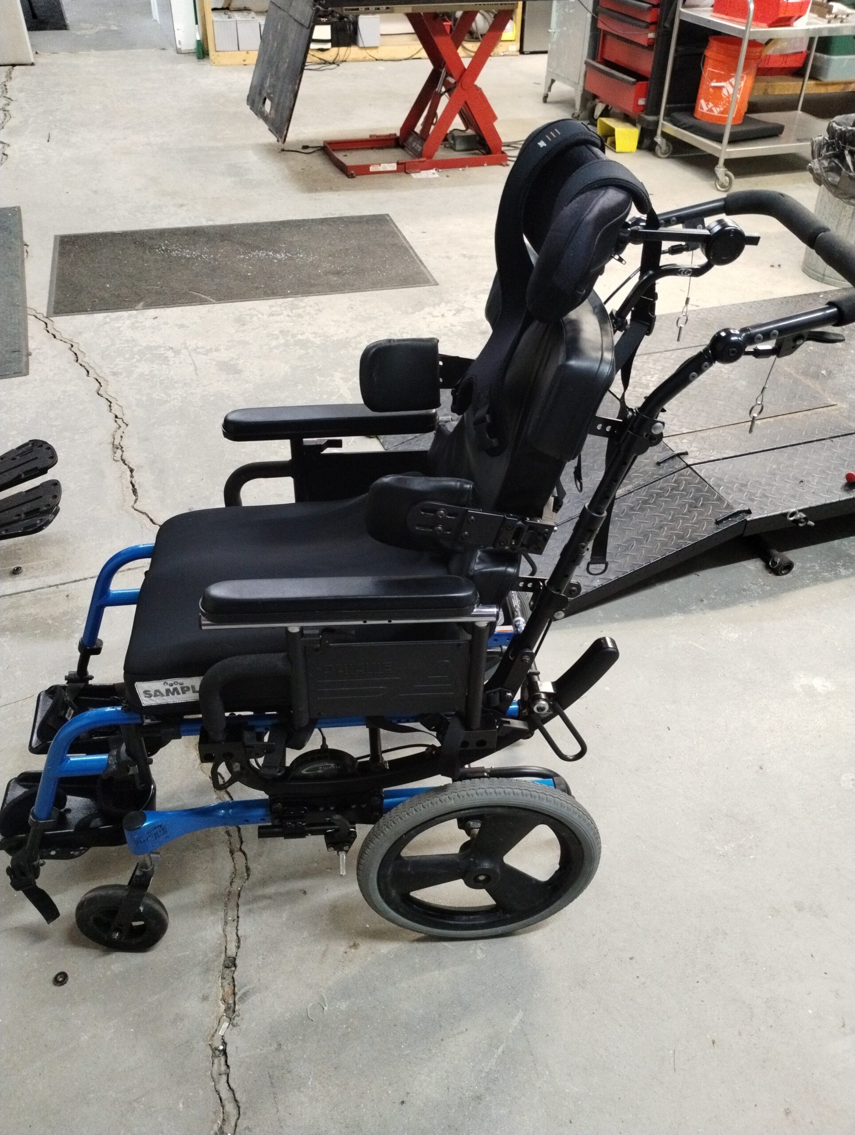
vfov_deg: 63.4
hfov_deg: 49.9
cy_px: 568
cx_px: 428
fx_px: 920
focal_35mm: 28
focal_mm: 4.27
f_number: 1.8
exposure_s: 1/30
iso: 1731
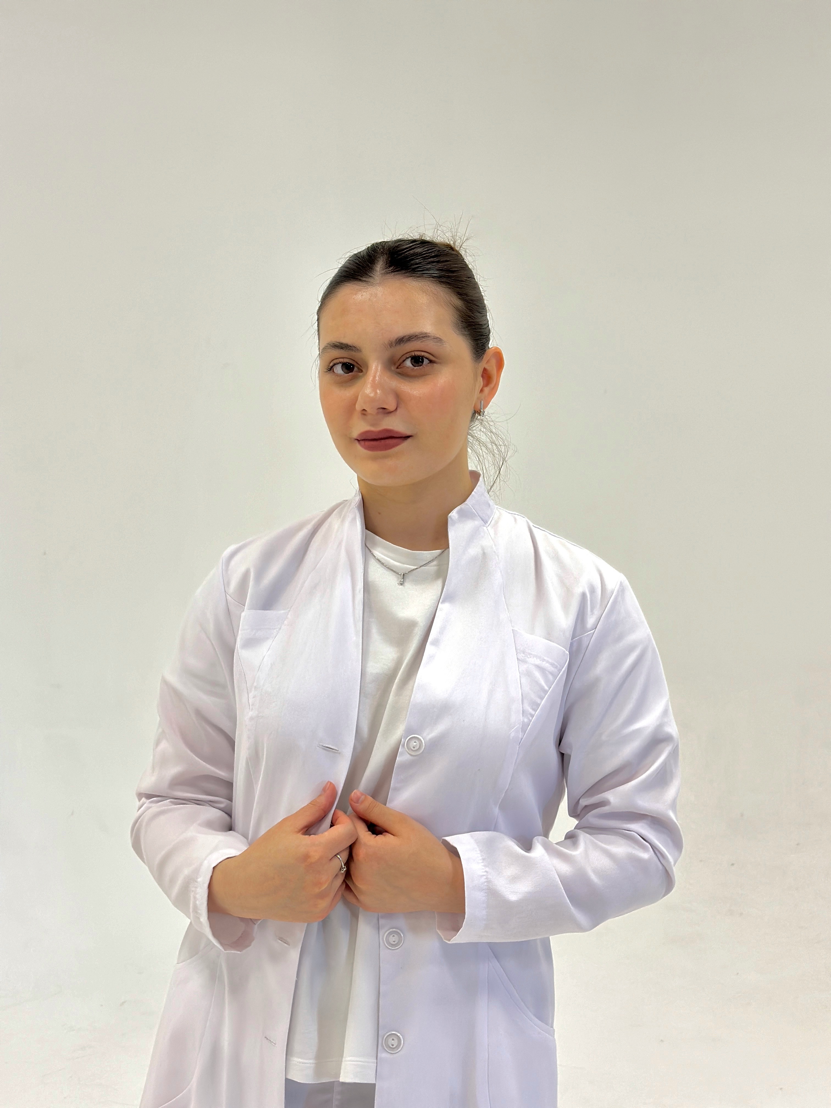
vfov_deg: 39.7
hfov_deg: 30.3
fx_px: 1536
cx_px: 416
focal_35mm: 48
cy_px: 554
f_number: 1.78
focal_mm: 6.86
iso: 100
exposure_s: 1/100
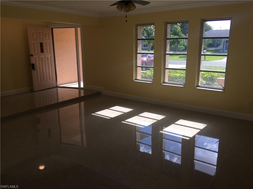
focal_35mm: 29
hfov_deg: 61.7
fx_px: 212
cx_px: 126
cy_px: 94
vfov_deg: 48.2
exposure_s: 1/217
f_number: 2.2
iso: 25
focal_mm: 4.15
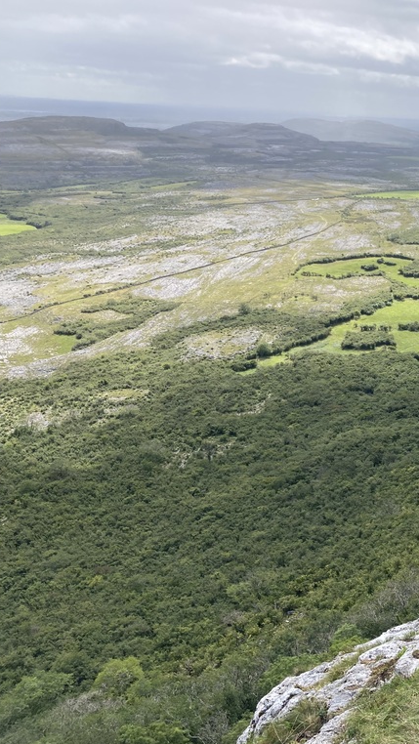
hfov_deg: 26.8
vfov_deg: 49.4
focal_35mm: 41
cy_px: 374
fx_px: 809
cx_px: 454
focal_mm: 3.99
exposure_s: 1/1143
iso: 20
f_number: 1.8
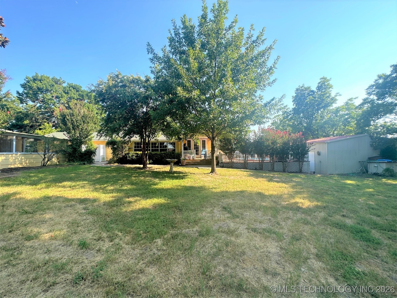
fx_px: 161
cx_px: 198
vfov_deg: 85.7
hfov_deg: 102.1
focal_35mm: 14
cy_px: 149
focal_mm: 2.22
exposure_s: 1/385
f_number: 2.2
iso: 40
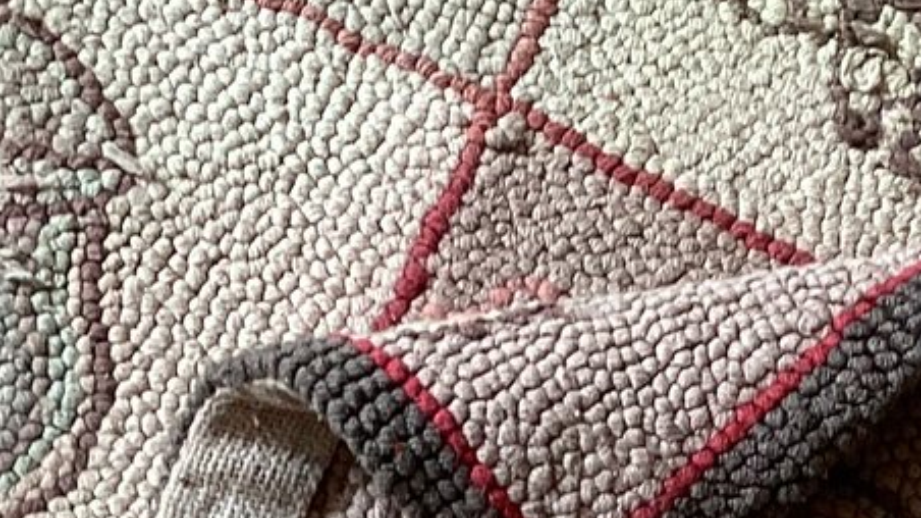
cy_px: 851
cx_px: 722
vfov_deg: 10.3
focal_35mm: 113
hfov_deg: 18.8
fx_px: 2759
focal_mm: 3.3
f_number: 2.4
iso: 64
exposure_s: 1/50
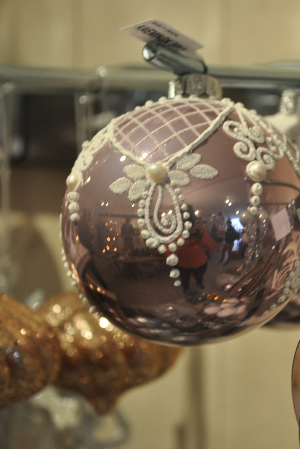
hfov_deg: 12.5
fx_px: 1363
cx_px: 258
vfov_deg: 18.8
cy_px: 225
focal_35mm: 109
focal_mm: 48
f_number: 5.6
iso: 800
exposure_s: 1/45
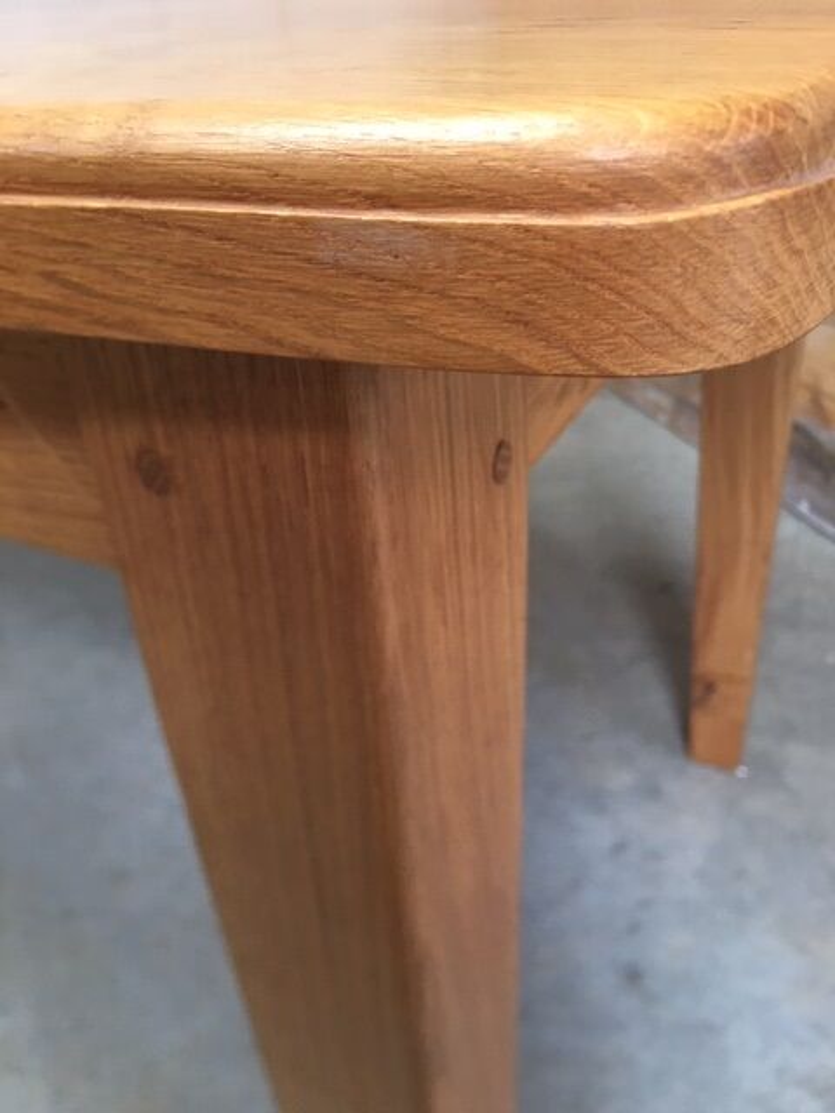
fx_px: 933
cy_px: 556
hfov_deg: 48.2
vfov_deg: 61.7
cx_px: 418
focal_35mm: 29
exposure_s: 1/17
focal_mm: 4.15
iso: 50
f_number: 2.2
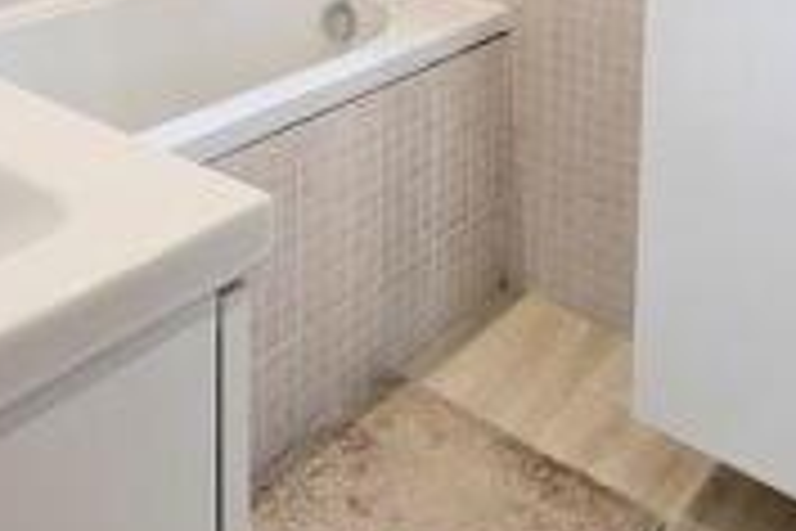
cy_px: -223
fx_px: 906
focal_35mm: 41
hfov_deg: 46.6
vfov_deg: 25.9
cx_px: 533
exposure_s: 1/335
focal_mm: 2.02
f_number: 1.7
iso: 48
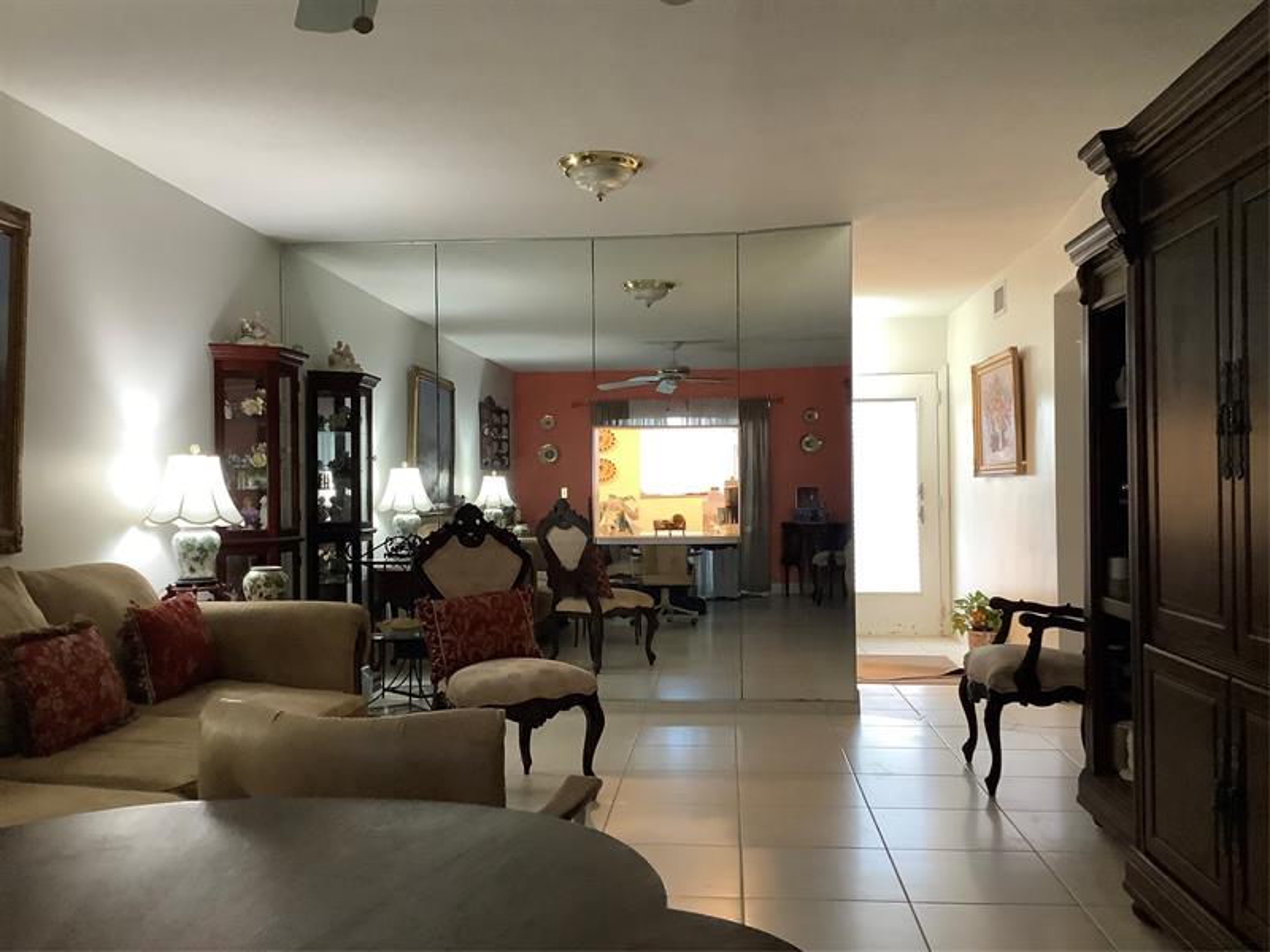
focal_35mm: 31
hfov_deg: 58.4
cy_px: 476
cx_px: 635
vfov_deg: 45.4
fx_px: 1137
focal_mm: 3.3
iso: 250
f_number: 2.4
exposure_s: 1/60
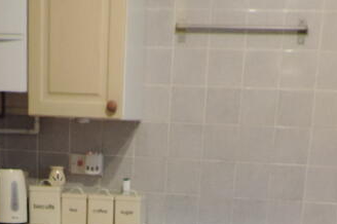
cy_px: 362
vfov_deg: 15.7
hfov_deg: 26.0
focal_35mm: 78
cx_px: 135
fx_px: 729
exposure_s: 1/20
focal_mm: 4.3
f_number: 3
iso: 400
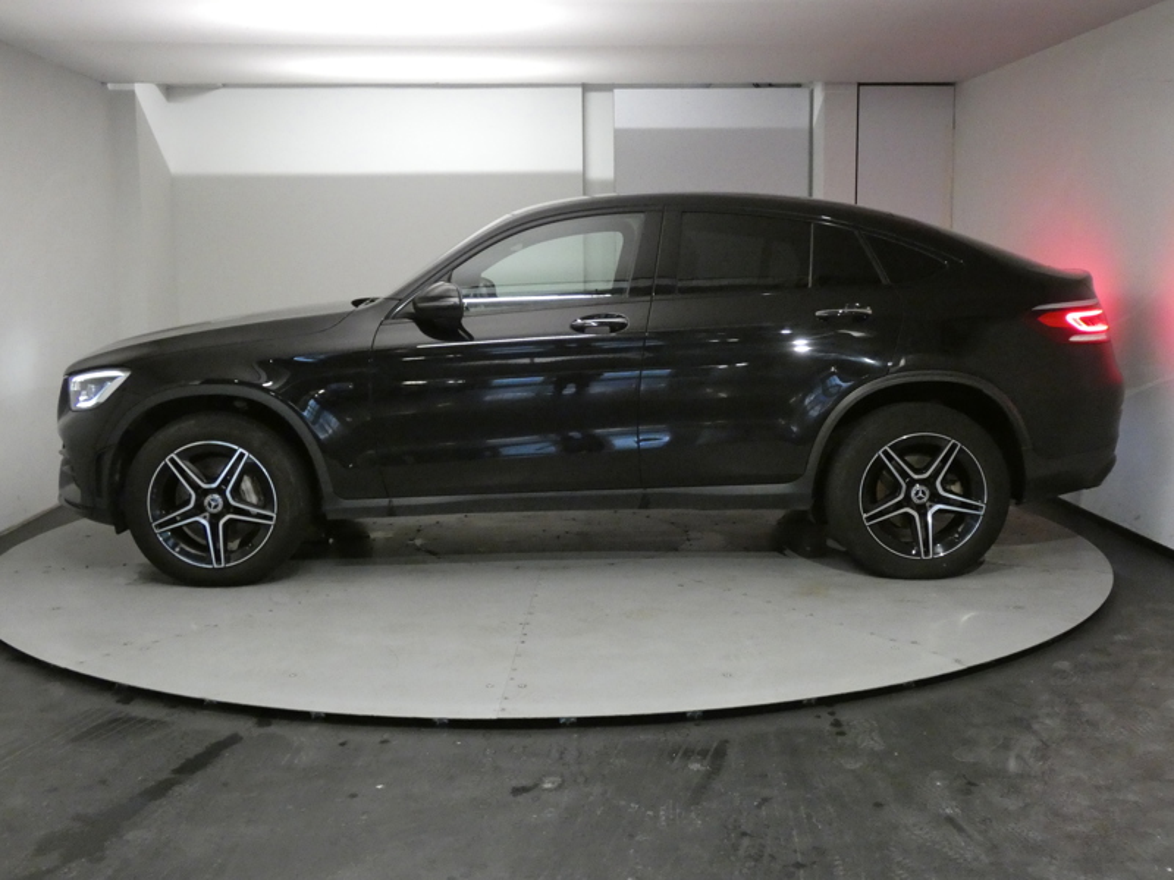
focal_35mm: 38
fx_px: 1289
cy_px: 440
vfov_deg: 37.7
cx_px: 587
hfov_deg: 49.0
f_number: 3.5
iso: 1000
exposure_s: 1/80
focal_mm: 6.8
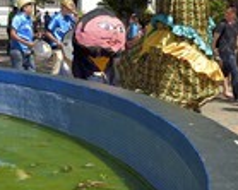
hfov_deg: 20.5
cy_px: -22
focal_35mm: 91
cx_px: 7
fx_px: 641
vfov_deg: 16.3
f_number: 9
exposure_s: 1/500
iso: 200
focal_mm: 32
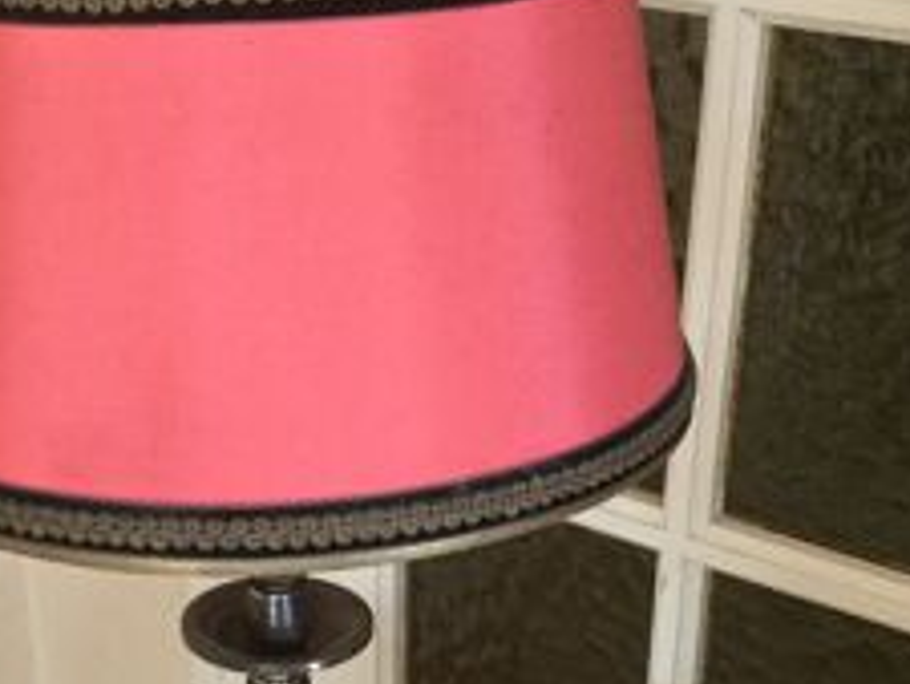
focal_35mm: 66
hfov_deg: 29.1
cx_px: 287
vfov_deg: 22.0
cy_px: 546
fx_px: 1736
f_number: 2.4
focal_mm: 3.3
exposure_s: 1/25
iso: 200
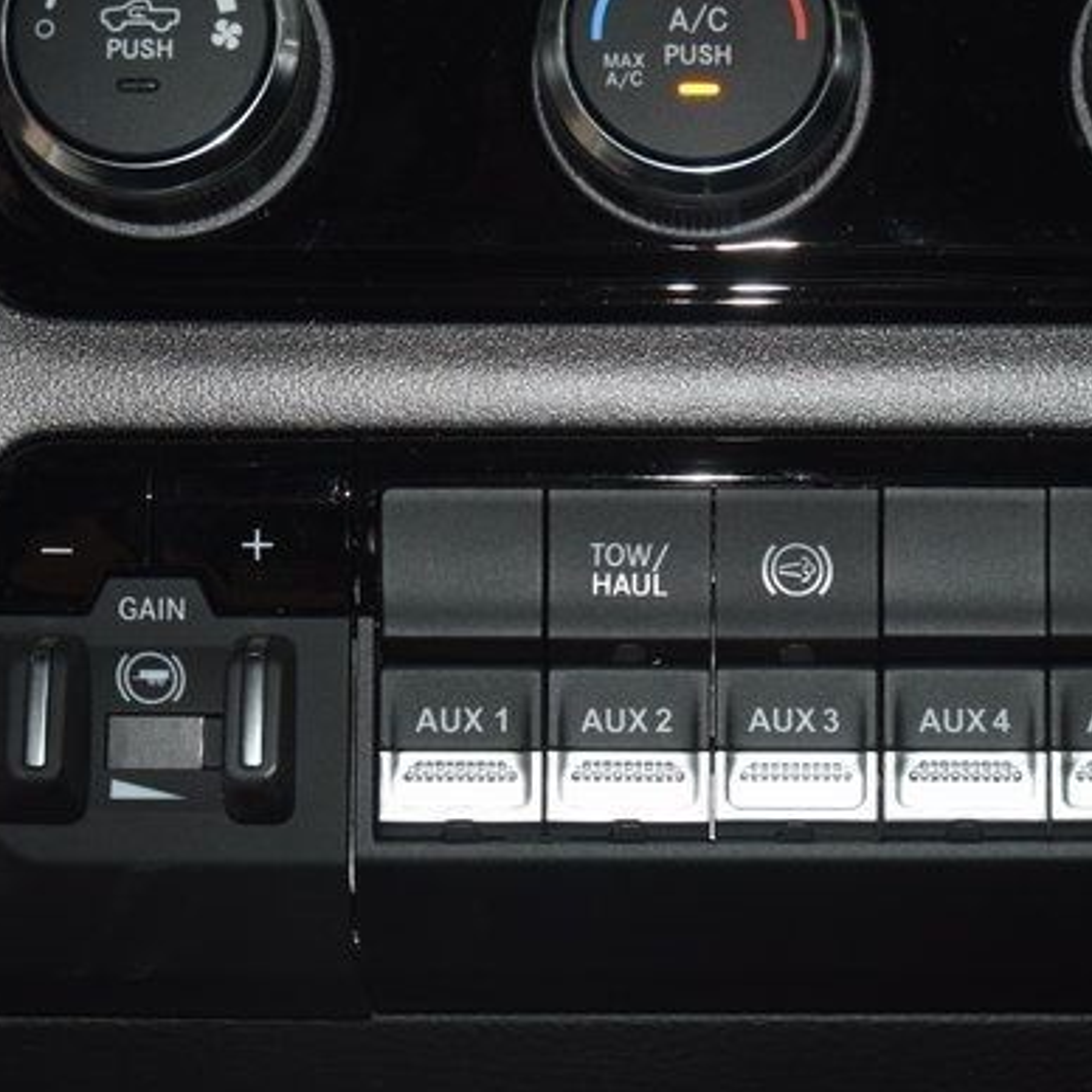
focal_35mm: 128
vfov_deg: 13.6
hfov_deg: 13.6
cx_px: 698
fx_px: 4568
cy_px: 325
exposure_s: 1/50
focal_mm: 38
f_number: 4.2
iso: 640
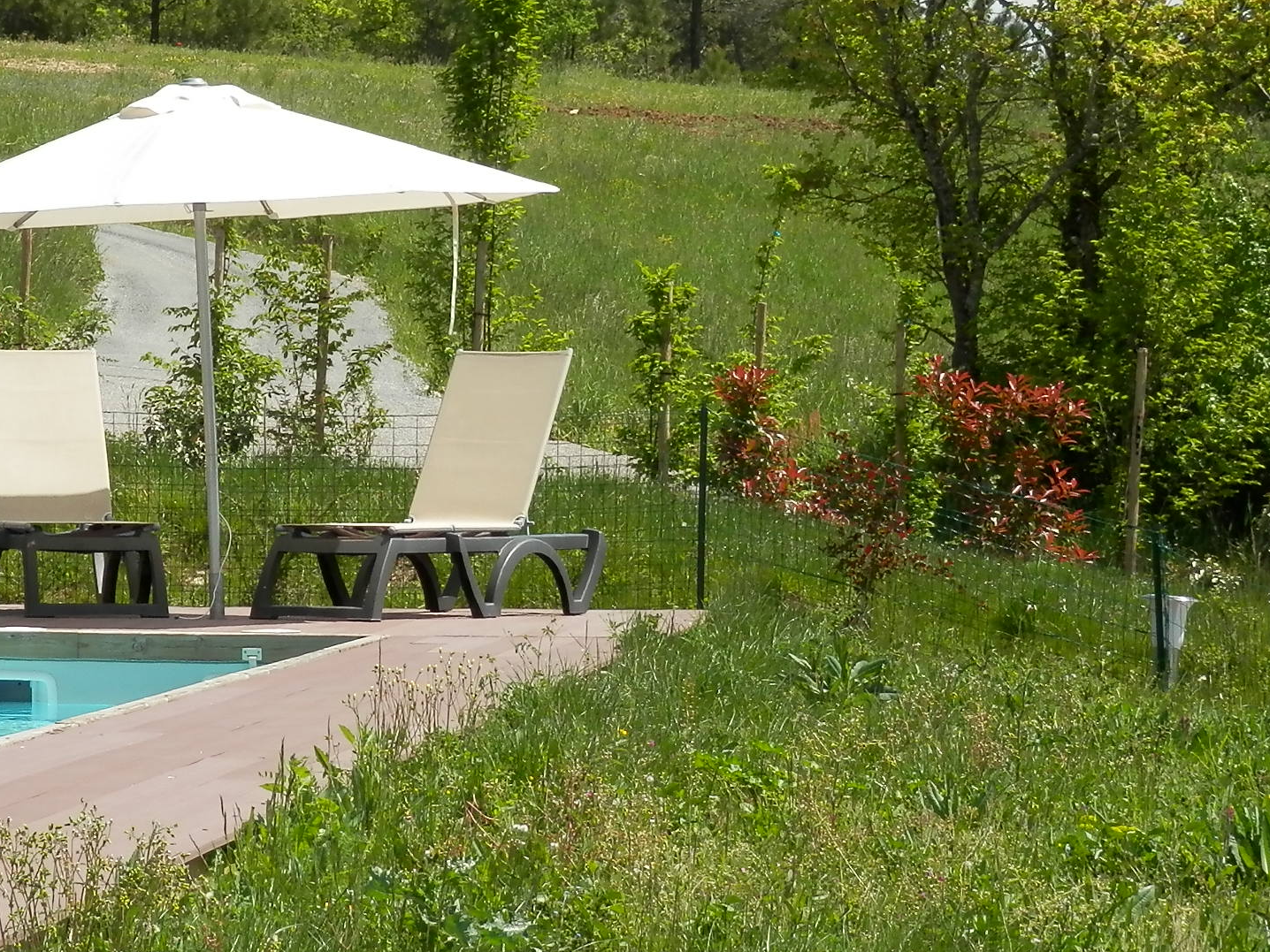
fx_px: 6934
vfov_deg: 7.8
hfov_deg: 10.4
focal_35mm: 189
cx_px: 302
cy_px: 147
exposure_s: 1/400
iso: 80
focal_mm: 19
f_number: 5
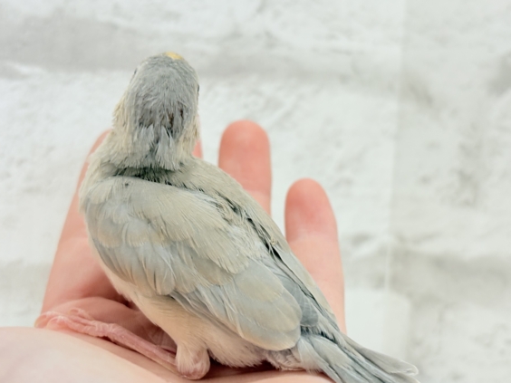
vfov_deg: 24.8
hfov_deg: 32.7
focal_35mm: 59
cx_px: 264
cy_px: 194
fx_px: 871
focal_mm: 5.96
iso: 50
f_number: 1.6
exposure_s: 1/50
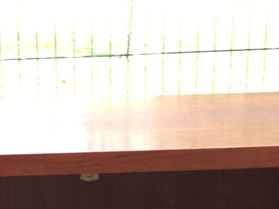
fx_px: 1031
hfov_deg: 15.3
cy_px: 425
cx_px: 75
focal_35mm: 128
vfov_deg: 10.6
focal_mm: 4.15
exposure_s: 1/116
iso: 25
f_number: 2.2
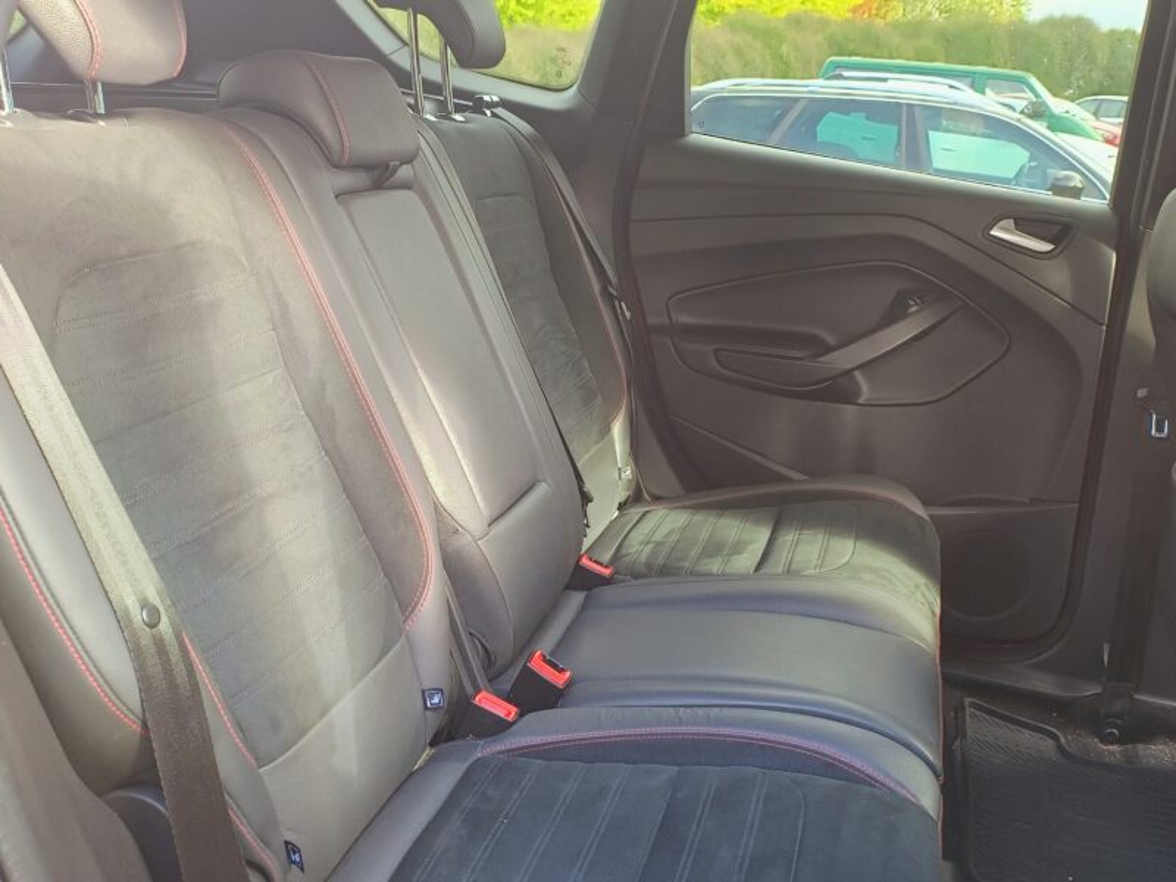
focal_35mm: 24
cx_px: 588
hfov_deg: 71.6
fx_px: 815
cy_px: 441
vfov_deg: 56.8
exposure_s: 1/100
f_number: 1.4
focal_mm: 5.89
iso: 336
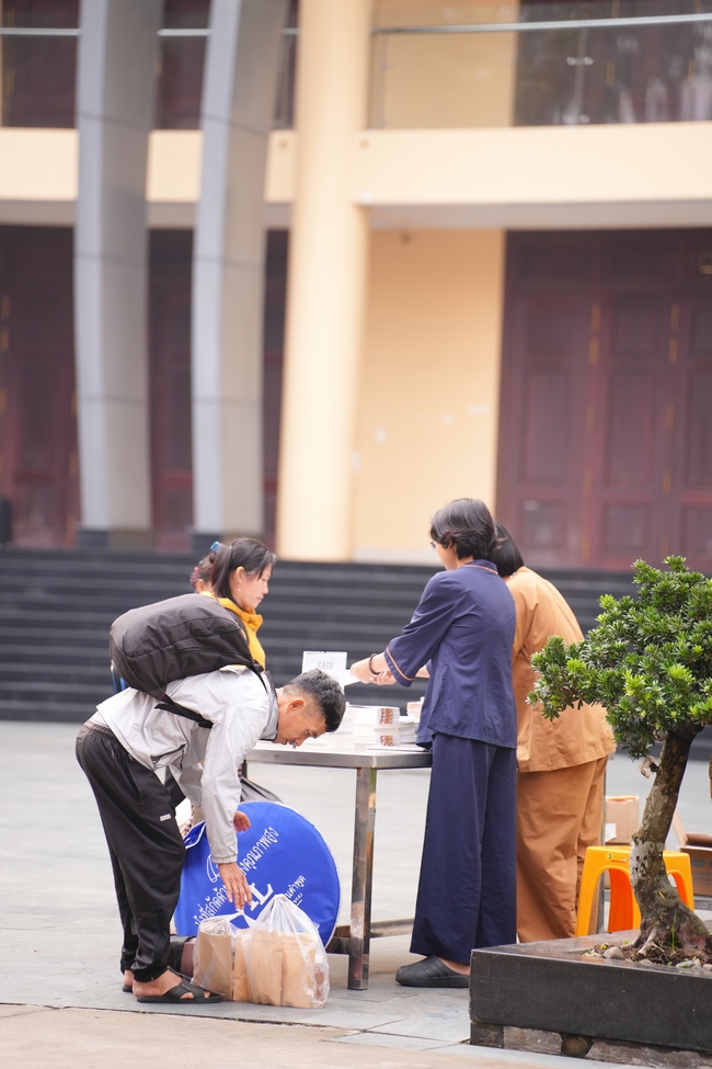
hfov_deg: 9.1
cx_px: 356
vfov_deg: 13.7
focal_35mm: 150
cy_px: 534
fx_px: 4450
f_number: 2.8
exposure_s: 1/400
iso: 640
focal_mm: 150
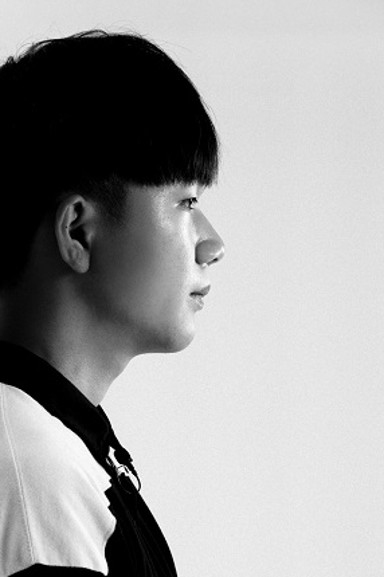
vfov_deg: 16.7
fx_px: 1955
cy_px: 464
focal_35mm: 122
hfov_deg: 11.2
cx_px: 93
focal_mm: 75
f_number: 8
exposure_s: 1/125
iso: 640
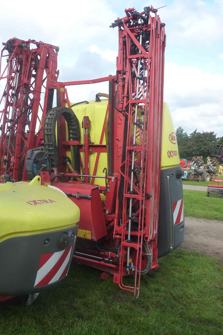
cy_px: 169
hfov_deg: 36.9
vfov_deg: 54.4
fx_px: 325
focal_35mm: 35
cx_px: 54
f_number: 4
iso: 125
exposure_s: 1/320
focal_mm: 4.1
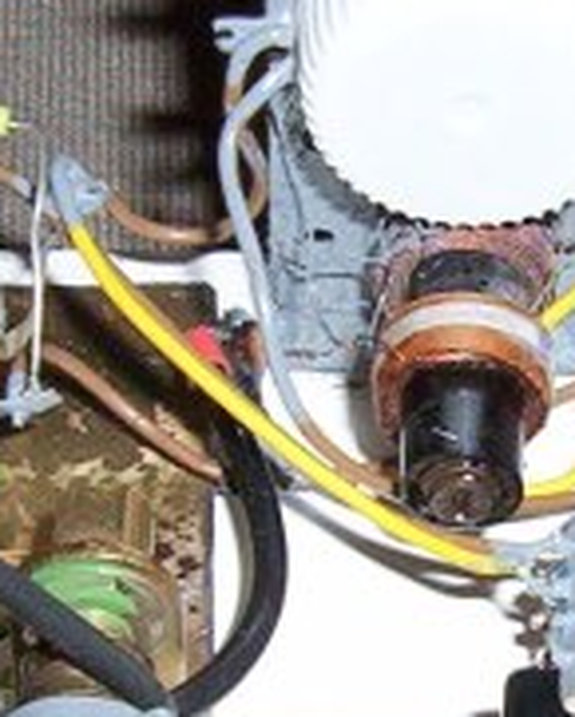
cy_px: 634
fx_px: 2508
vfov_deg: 16.1
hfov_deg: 12.8
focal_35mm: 118
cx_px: 634
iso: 140
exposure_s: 1/60
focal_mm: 5.26
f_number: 3.84
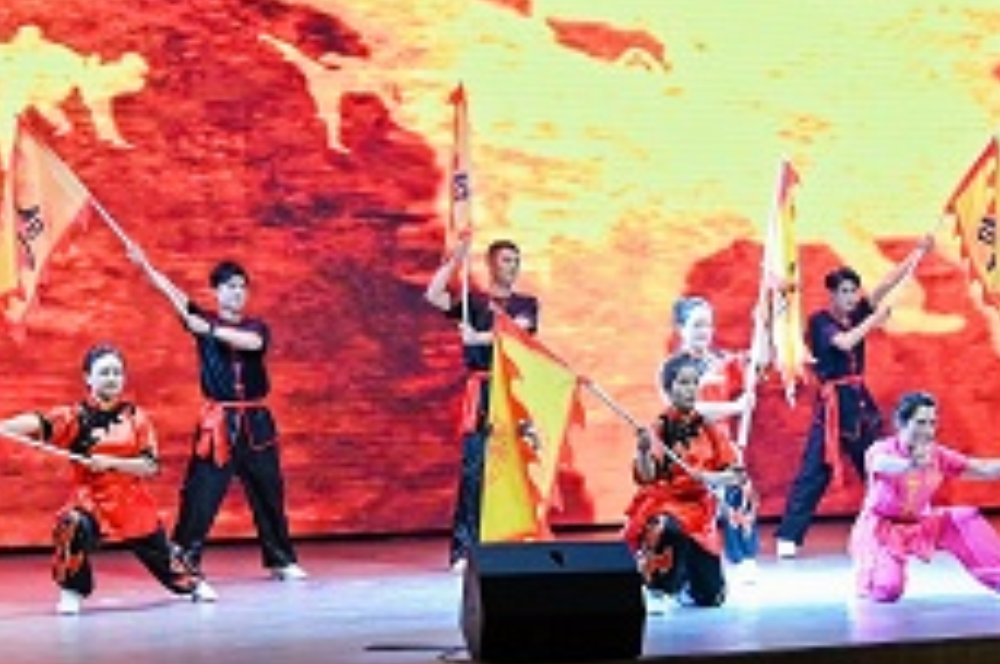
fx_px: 3023
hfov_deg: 18.8
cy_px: 315
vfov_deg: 12.5
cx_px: 594
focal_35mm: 109
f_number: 5.6
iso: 4000
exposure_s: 1/500
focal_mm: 50
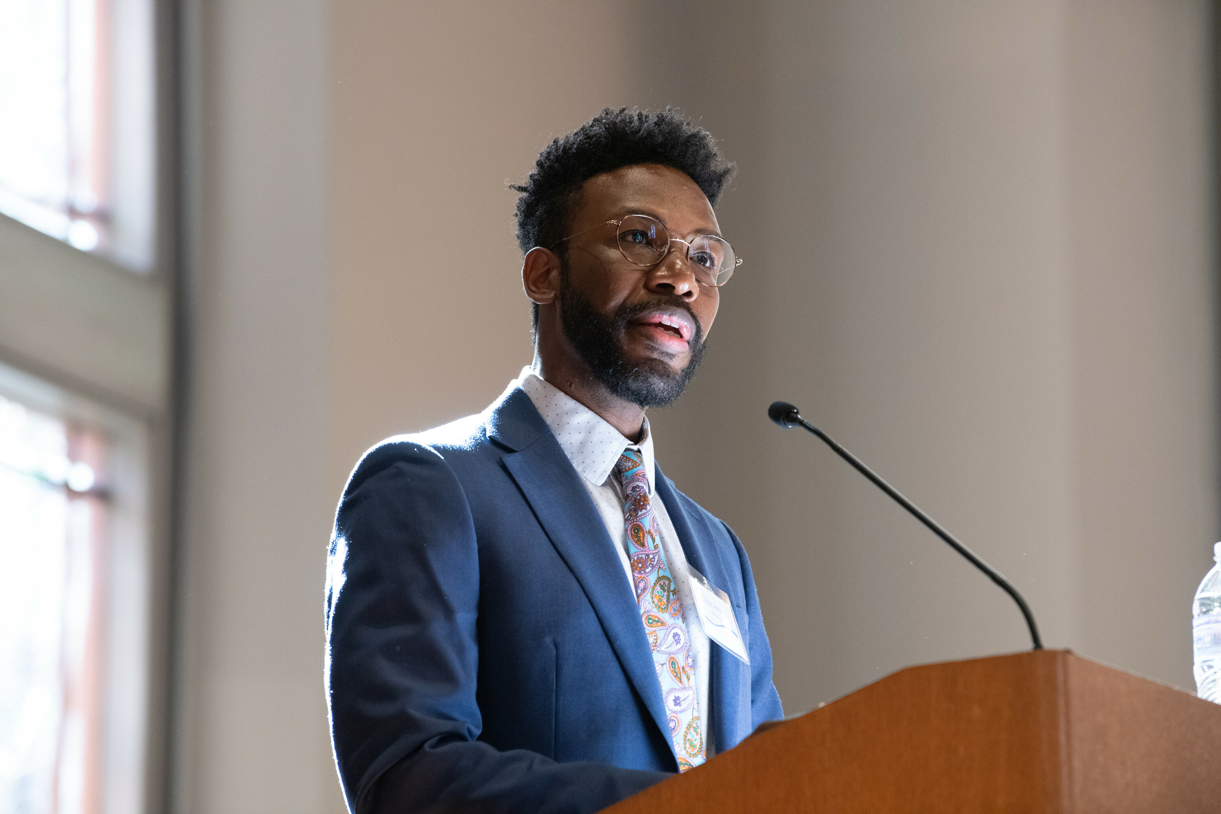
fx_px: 6783
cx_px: 610
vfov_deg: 6.9
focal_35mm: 200
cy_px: 407
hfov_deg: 10.3
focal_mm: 200
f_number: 4.5
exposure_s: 1/200
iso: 3200
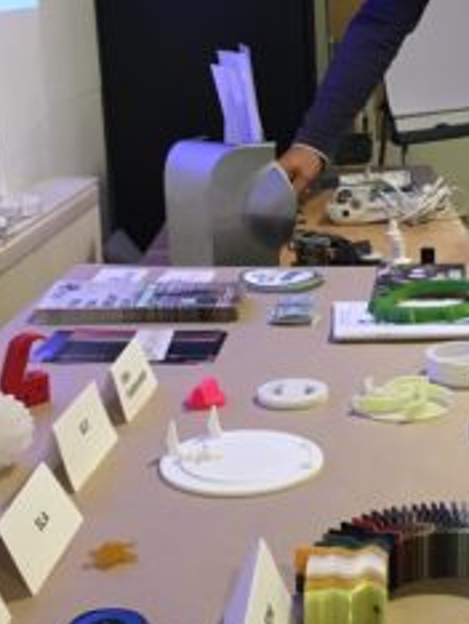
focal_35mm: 66
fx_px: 1190
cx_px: 416
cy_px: 327
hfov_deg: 21.8
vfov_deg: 29.4
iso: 160
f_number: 2.2
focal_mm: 4.15
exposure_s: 1/33
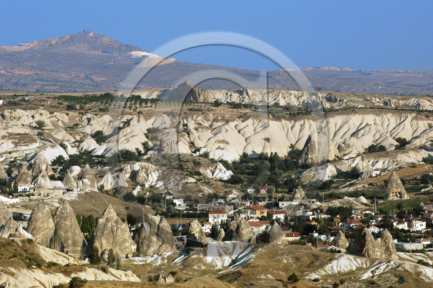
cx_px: 216
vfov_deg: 5.4
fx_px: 3064
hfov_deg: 8.1
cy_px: 144
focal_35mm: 255
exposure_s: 1/640
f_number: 8
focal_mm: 170
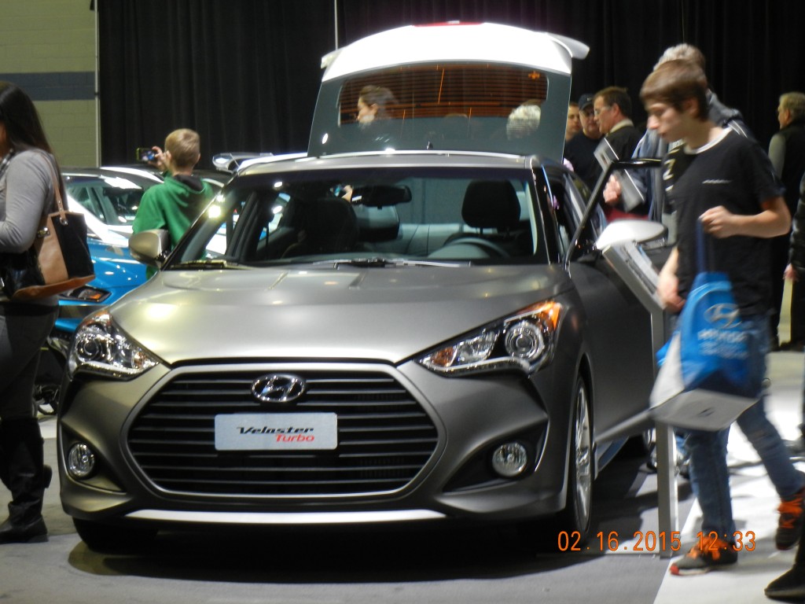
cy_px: 302
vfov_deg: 14.5
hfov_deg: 19.3
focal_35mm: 102
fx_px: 2372
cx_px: 402
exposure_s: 1/31.6
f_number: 4.5
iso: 400
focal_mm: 18.3
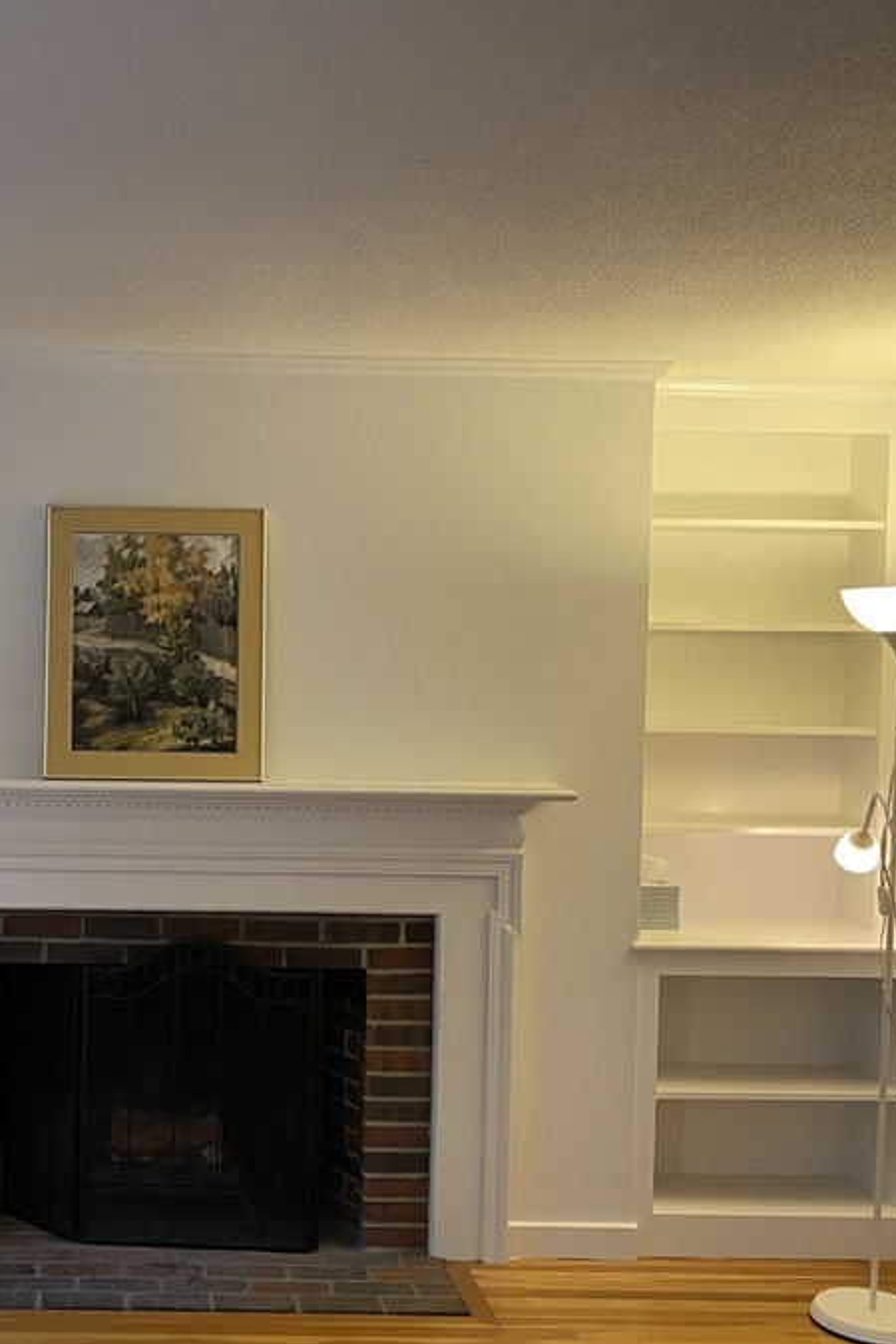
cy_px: 743
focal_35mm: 41
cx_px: 143
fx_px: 1531
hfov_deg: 31.5
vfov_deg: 47.3
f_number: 1.8
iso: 200
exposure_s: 1/60
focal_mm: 4.25
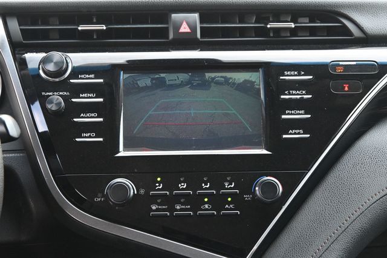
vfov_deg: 18.2
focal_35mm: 75
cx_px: 194
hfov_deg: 27.0
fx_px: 806
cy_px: 129
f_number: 6.3
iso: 2800
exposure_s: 1/125
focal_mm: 50
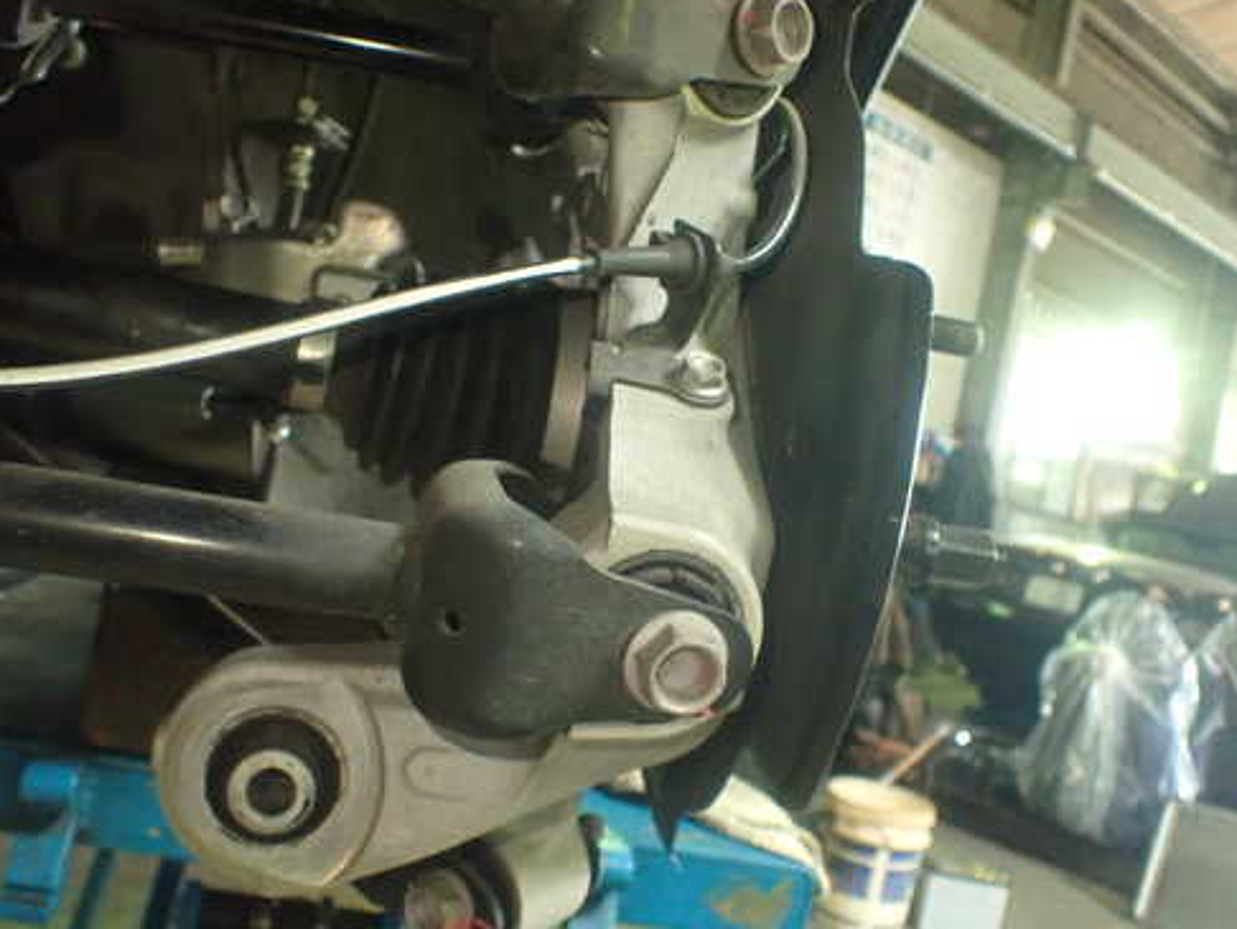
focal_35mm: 37
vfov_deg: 38.7
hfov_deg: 50.1
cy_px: 443
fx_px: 1323
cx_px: 639
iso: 800
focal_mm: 5.4
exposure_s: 1/60
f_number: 2.3
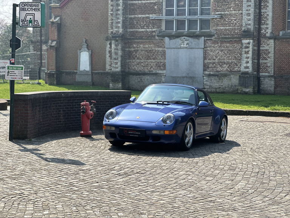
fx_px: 645
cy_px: 109
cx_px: 145
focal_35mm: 77
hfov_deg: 25.3
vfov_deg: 19.1
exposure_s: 1/412
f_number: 2.8
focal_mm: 9
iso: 32
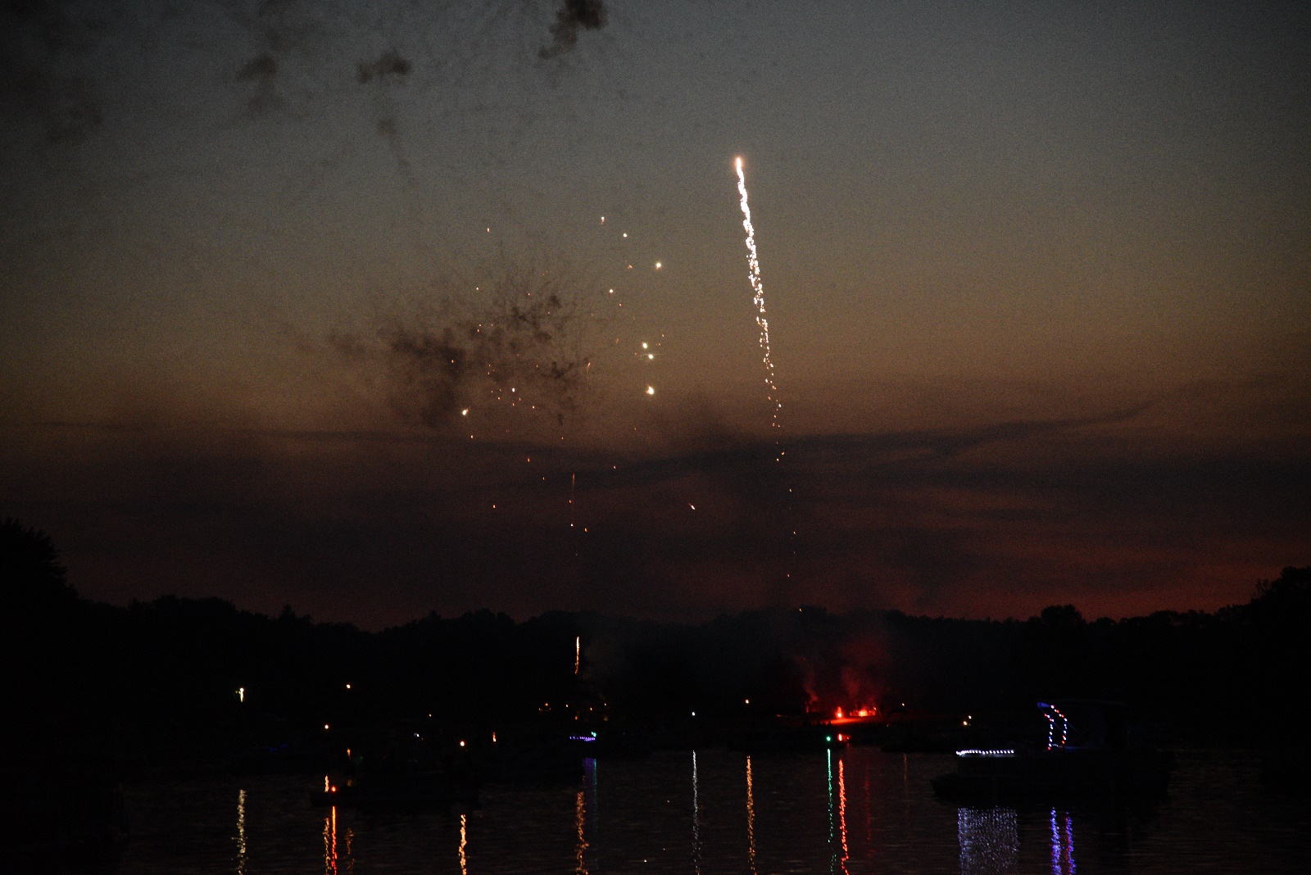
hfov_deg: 17.1
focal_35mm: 120
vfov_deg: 11.4
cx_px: 656
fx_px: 4371
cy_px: 438
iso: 6400
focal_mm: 120
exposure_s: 1/50
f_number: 4
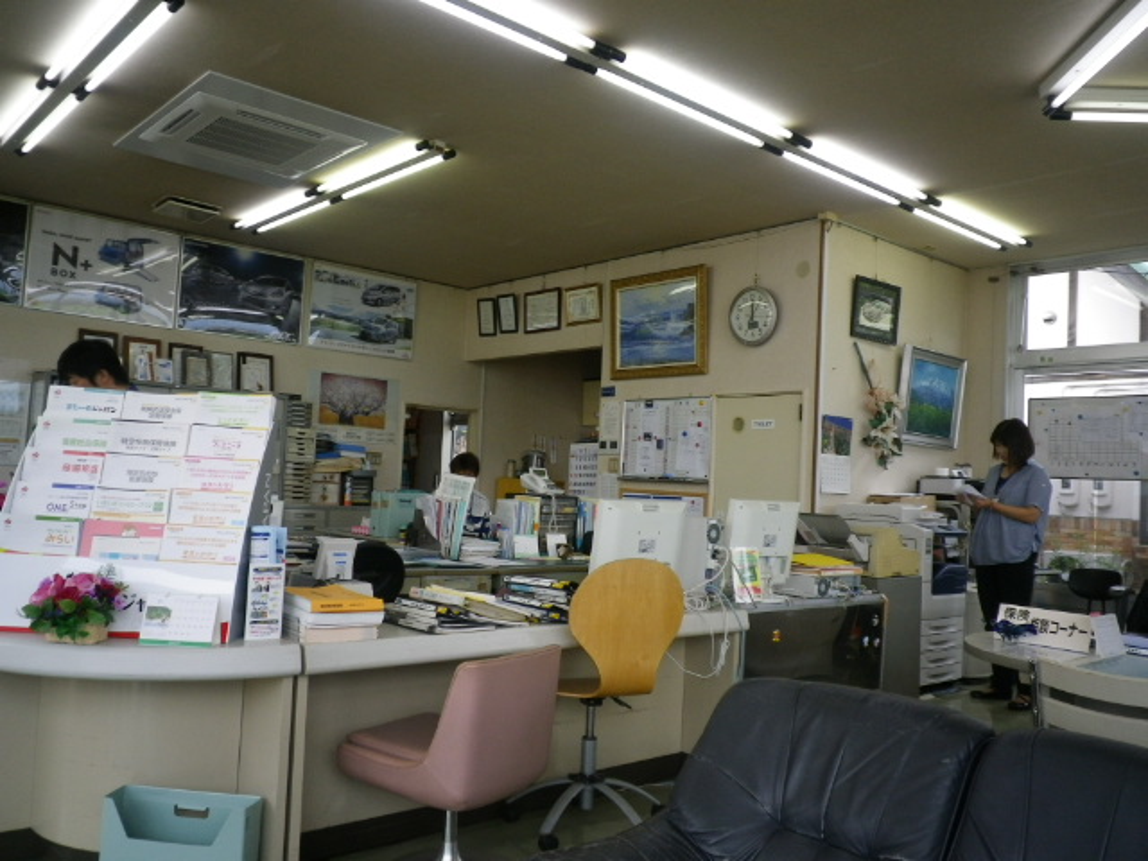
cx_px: 574
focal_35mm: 28
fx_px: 929
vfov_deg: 49.7
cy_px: 430
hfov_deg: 63.4
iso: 125
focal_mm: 5.05
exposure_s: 1/100
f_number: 3.5
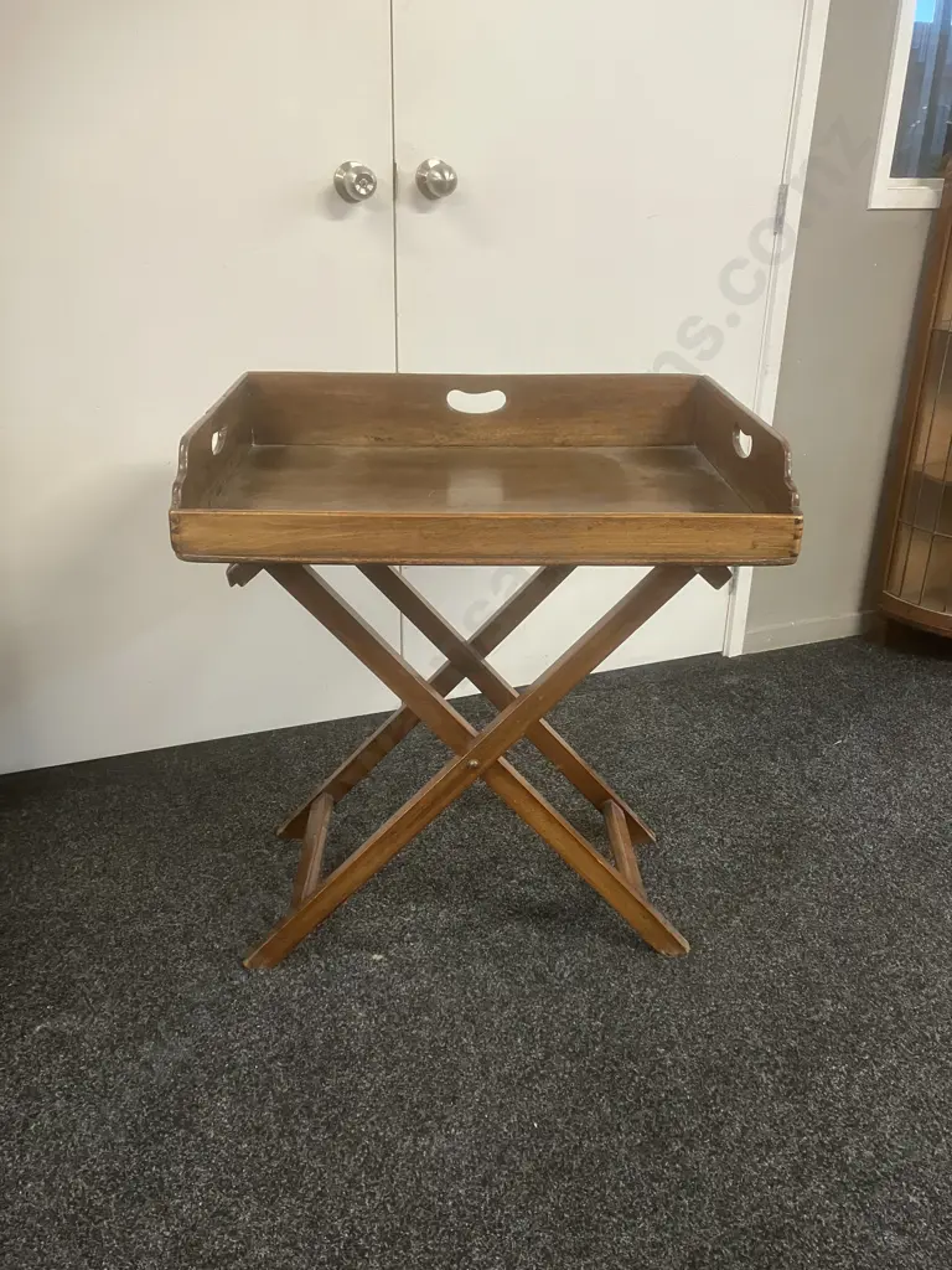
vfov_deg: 63.4
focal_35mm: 28
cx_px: 476
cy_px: 635
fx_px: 1027
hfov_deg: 49.7
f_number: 1.8
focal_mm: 3.99
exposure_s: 1/50
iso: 200
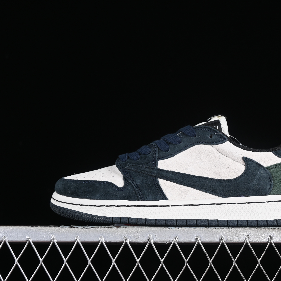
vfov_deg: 18.1
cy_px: 140
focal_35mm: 96
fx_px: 882
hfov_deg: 18.1
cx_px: 184
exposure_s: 1/60
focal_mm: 50
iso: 160
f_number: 6.3
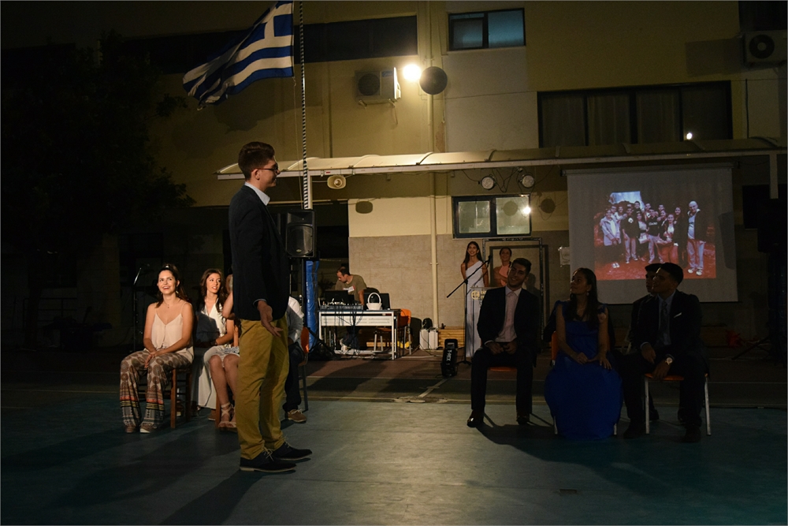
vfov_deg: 33.0
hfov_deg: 47.9
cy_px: 263
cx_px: 394
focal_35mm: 40
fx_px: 887
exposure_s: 1/400
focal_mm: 27
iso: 3200
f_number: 4
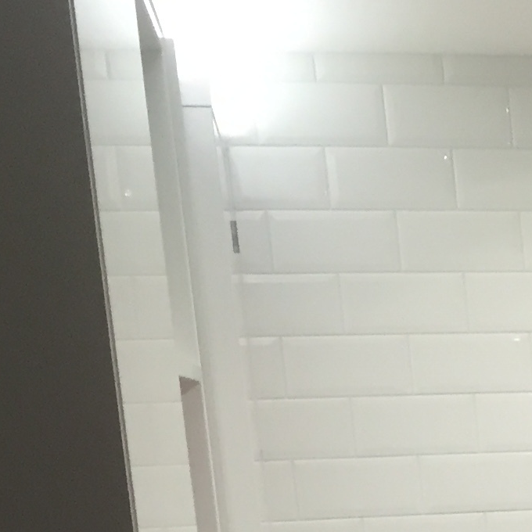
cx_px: 1098
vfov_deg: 13.4
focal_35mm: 123
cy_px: 795
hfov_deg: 12.4
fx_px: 2139
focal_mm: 4.15
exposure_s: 1/33
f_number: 2.2
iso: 100
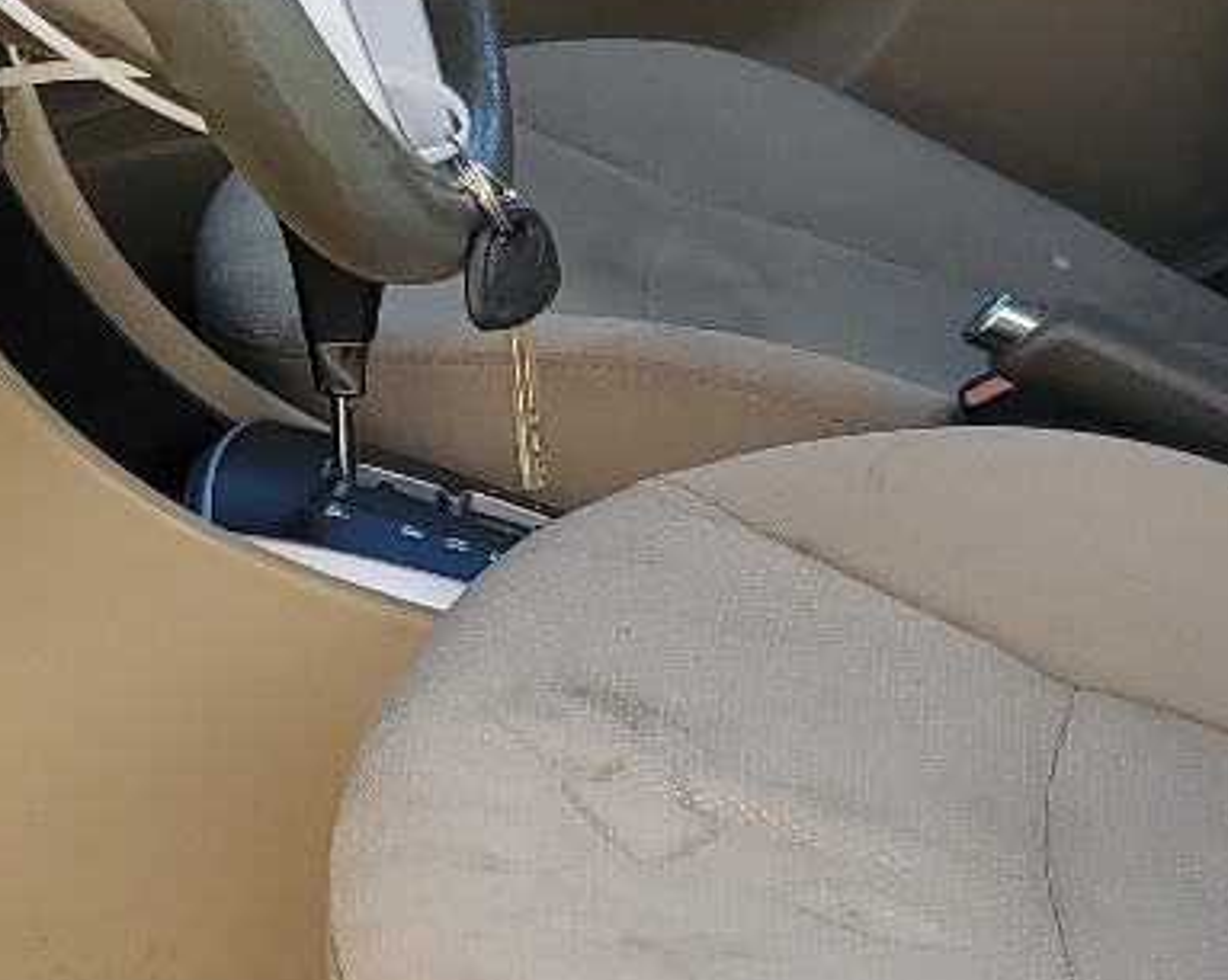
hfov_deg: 18.1
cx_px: 535
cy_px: 596
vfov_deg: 14.5
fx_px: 3851
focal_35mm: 106
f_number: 1.5
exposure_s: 1/455
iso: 50
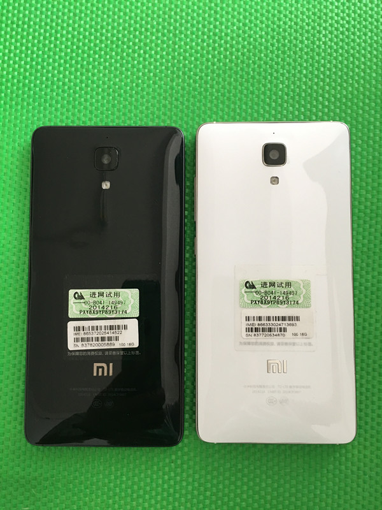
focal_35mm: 29
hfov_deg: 48.2
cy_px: 255
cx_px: 191
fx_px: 427
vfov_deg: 61.7
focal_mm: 4.15
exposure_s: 1/17
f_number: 2.2
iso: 50
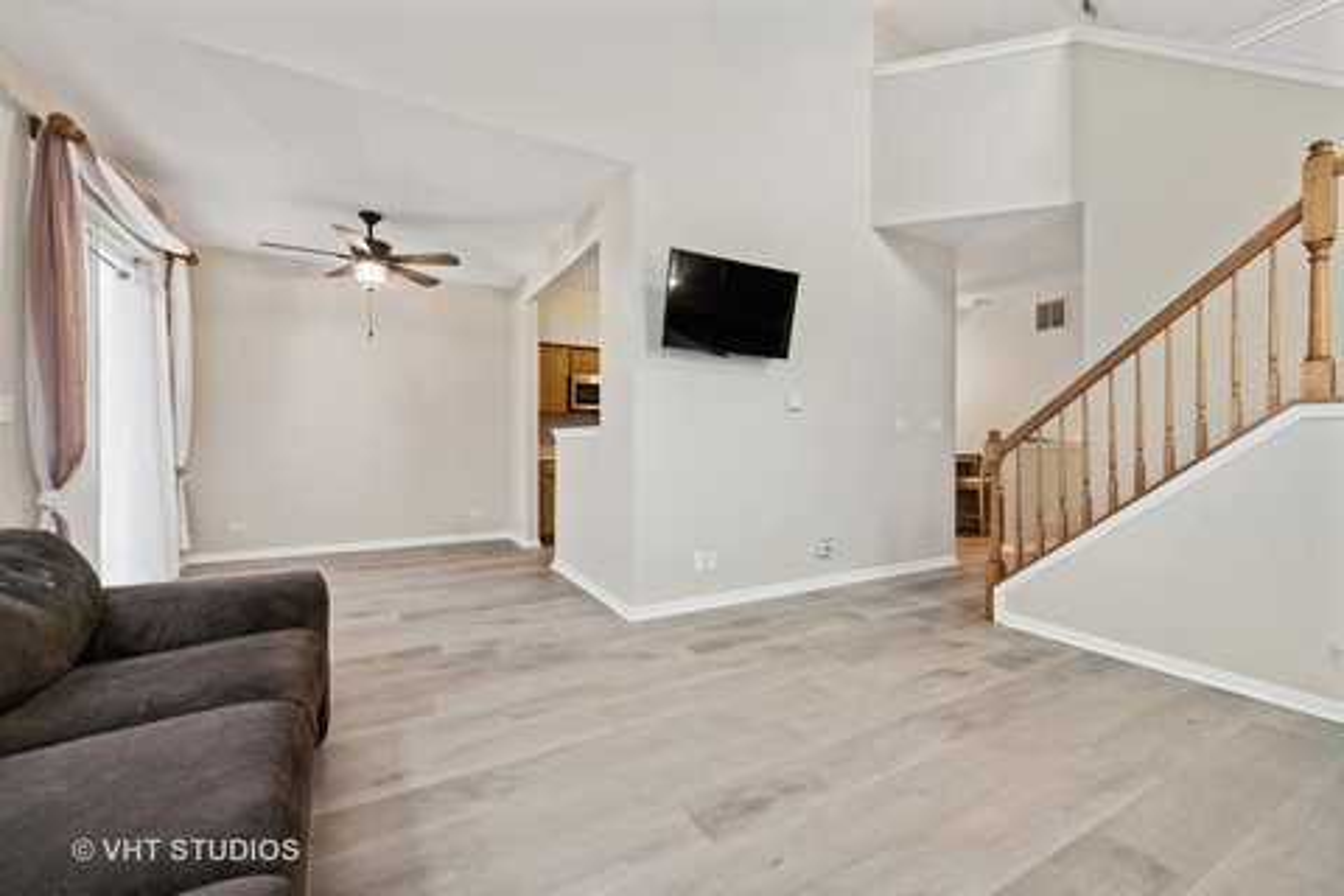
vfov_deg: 77.3
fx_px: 560
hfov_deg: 100.4
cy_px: 448
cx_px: 672
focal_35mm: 15
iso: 200
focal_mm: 15
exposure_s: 1/8
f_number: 9.5
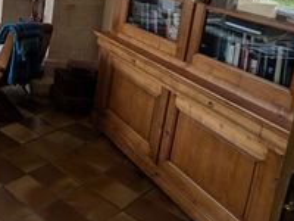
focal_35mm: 42
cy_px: -9
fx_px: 357
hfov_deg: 30.7
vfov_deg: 31.3
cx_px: -119
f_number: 2.2
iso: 43
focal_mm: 1.83
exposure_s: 1/189
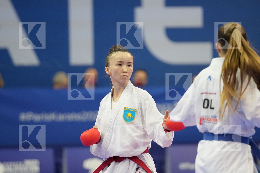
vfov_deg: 4.6
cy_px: 86
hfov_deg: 6.9
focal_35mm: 300
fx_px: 2166
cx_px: 130
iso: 3200
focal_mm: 200
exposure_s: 1/1000
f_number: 2.8
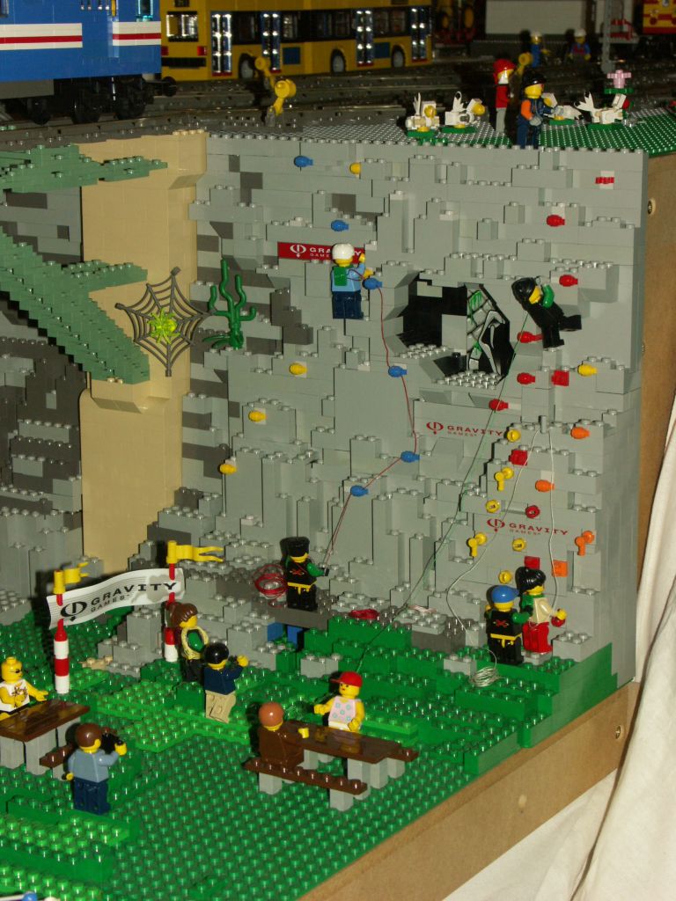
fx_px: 2161
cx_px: 338
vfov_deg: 23.6
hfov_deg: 17.8
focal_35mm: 83
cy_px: 450
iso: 200
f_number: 6.3
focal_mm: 21.27
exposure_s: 1/80
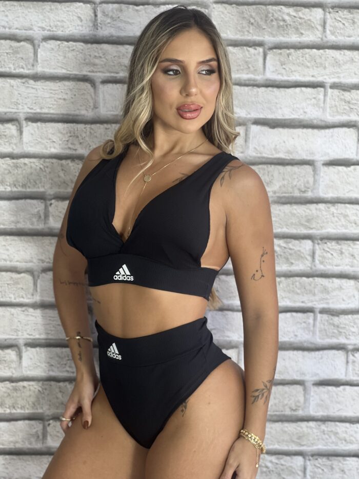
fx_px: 1065
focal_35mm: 77
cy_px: 240
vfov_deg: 25.3
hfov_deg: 19.1
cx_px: 180
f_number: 2.8
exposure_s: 1/120
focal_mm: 9
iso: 125
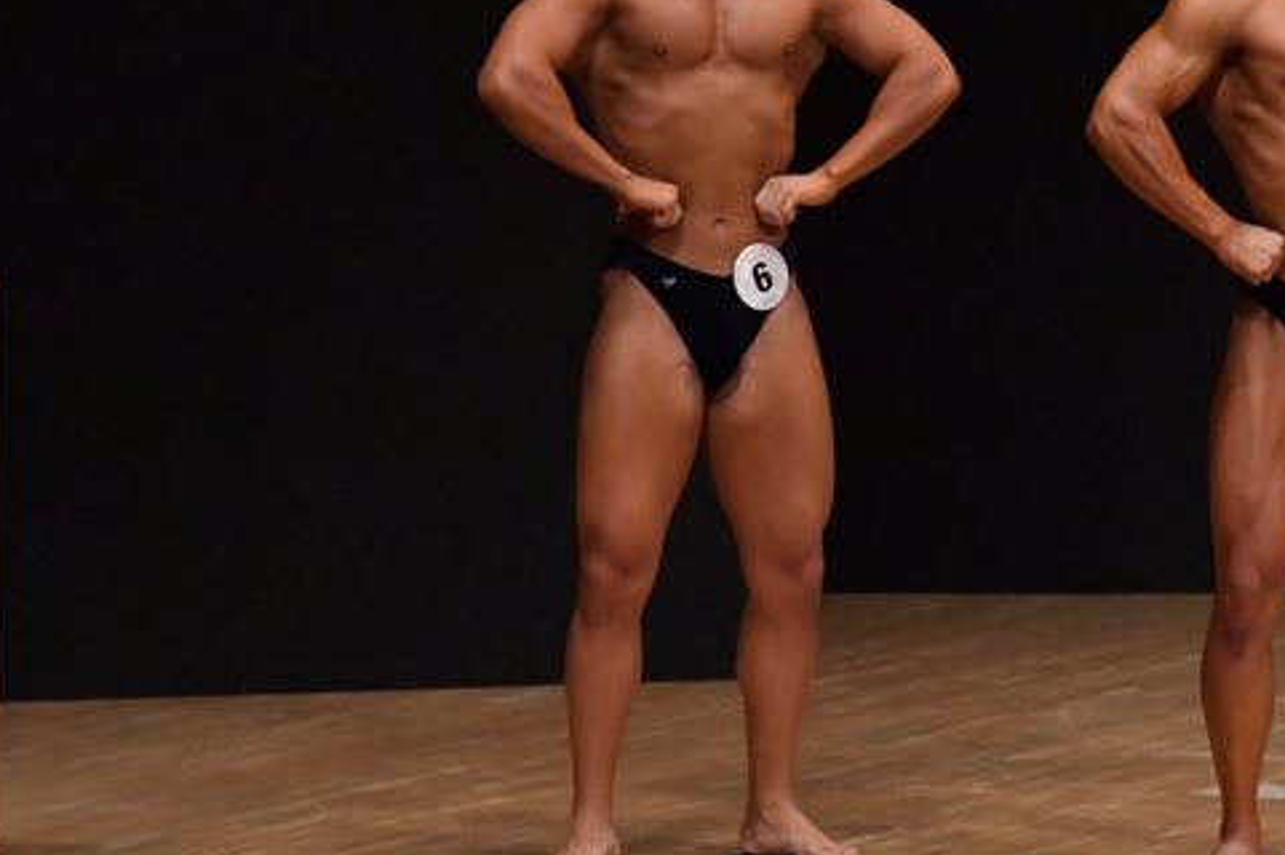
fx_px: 16372
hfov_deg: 4.5
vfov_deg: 3.0
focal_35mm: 459
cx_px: 939
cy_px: 294
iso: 6400
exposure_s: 1/400
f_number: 5.6
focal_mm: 190
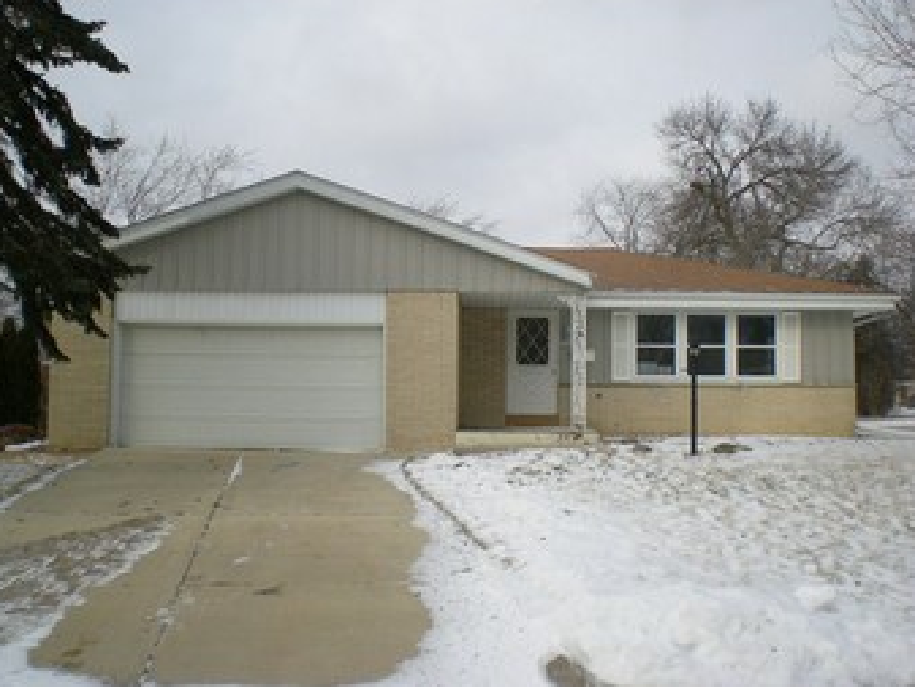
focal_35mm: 39
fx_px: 1031
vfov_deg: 36.8
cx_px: 453
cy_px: 345
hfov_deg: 47.8
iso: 77
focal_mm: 6.3
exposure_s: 1/468
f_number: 4.6
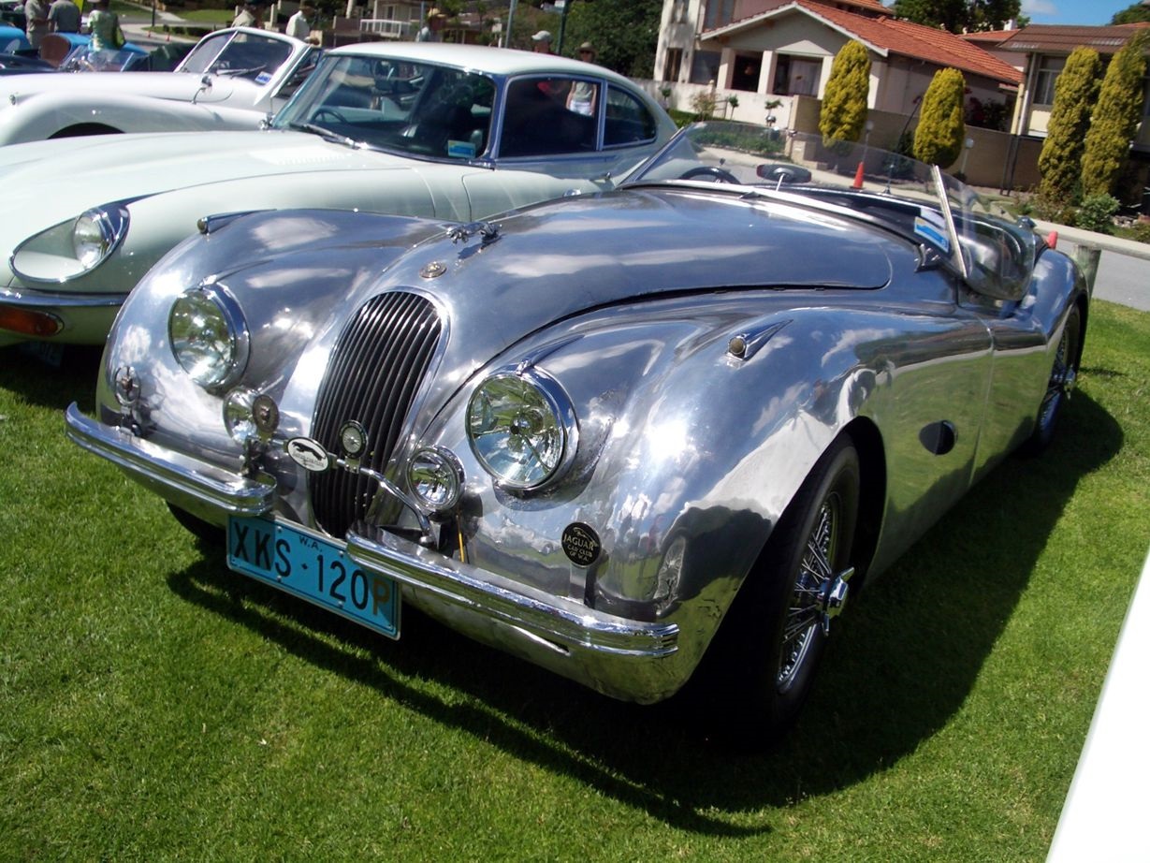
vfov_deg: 40.7
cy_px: 432
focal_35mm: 35
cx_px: 575
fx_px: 1163
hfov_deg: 52.6
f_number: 4.3
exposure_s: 1/800
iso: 80
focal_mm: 5.8
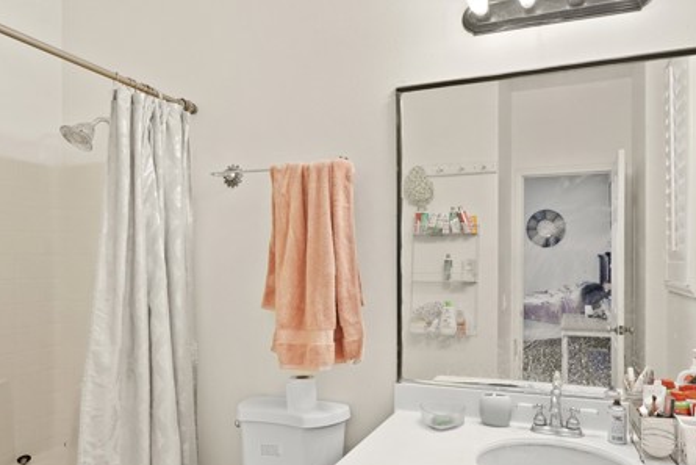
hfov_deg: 75.4
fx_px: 445
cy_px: 247
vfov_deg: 55.1
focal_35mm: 23
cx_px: 411
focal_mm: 16
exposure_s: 1/25
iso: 2000
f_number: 4.5
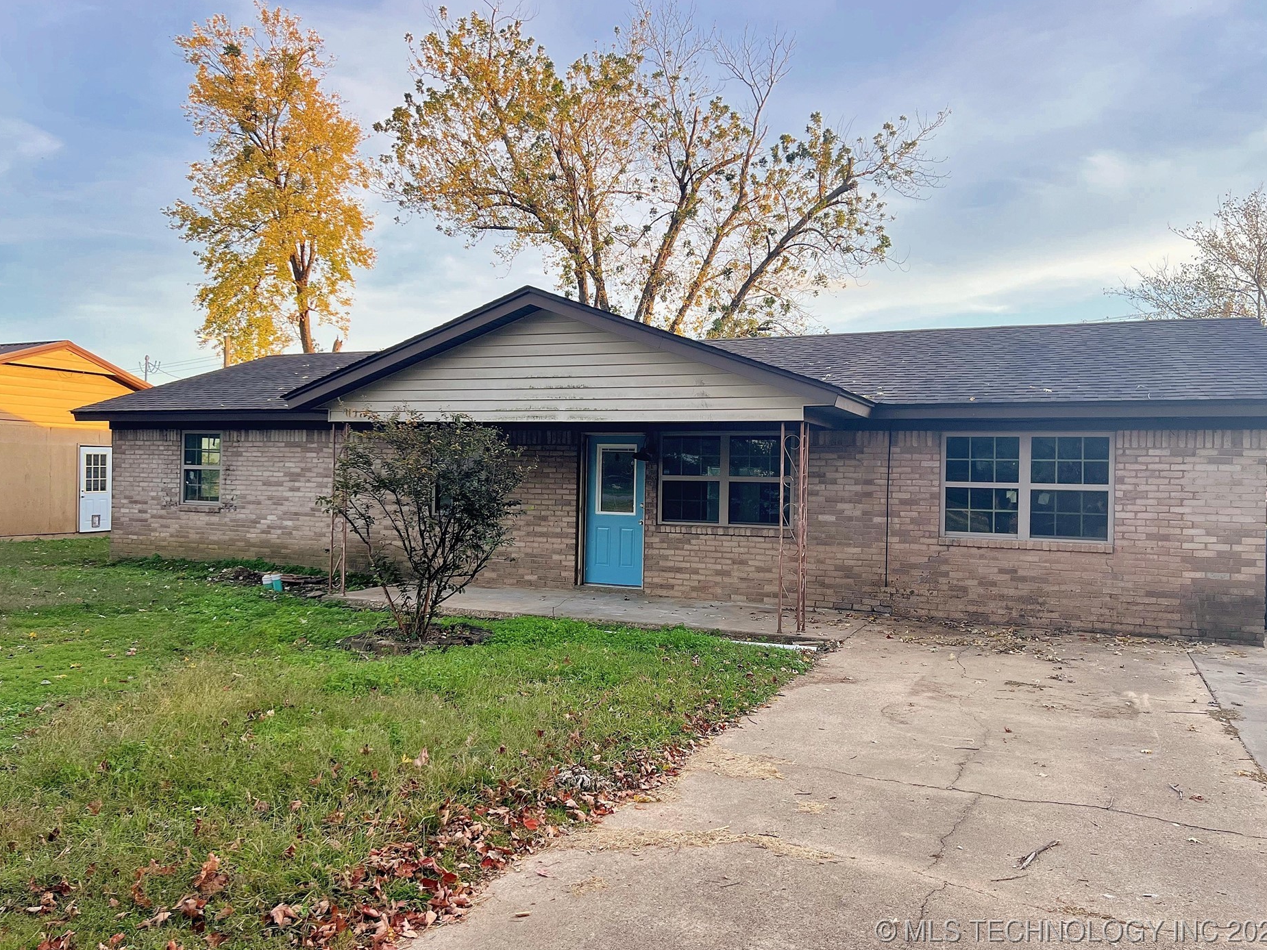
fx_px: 988
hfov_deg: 65.3
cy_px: 466
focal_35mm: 27
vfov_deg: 51.4
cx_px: 638
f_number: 1.5
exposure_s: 1/797
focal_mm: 5.7
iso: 50
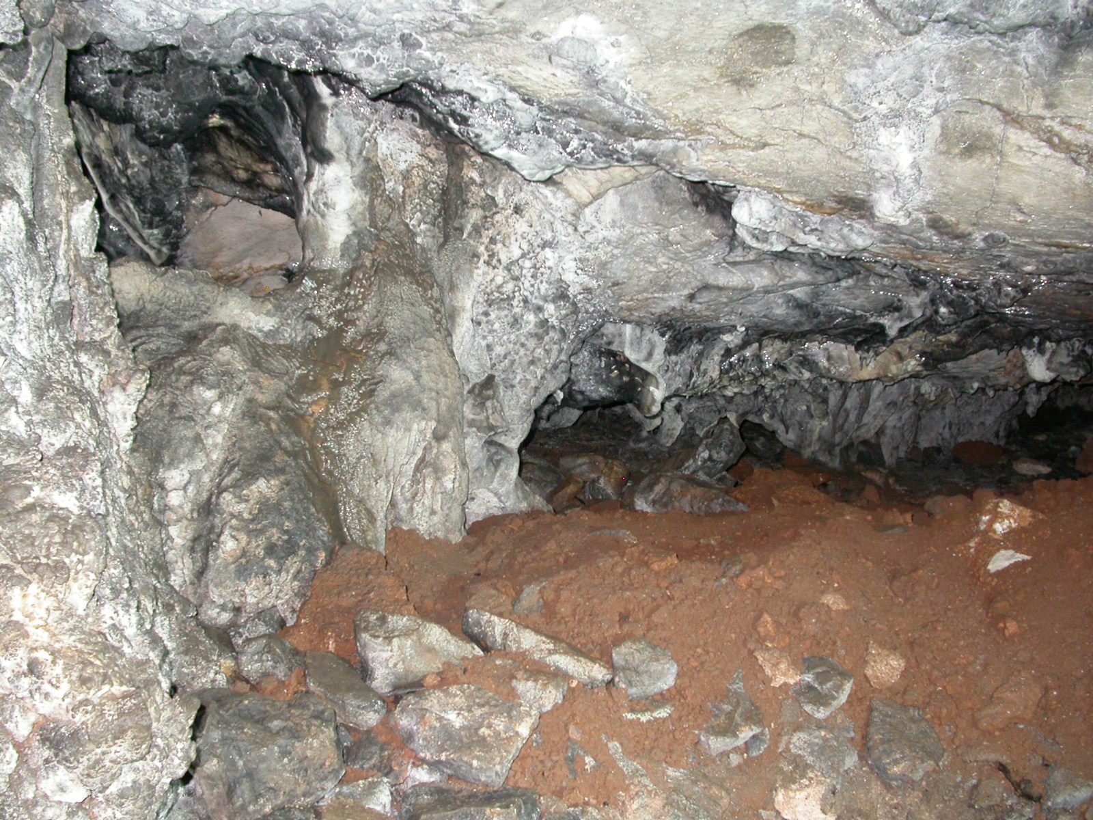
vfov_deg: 37.7
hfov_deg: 49.0
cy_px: 410
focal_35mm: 38
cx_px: 546
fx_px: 1200
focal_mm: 7.85
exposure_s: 2
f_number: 2.6
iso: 200
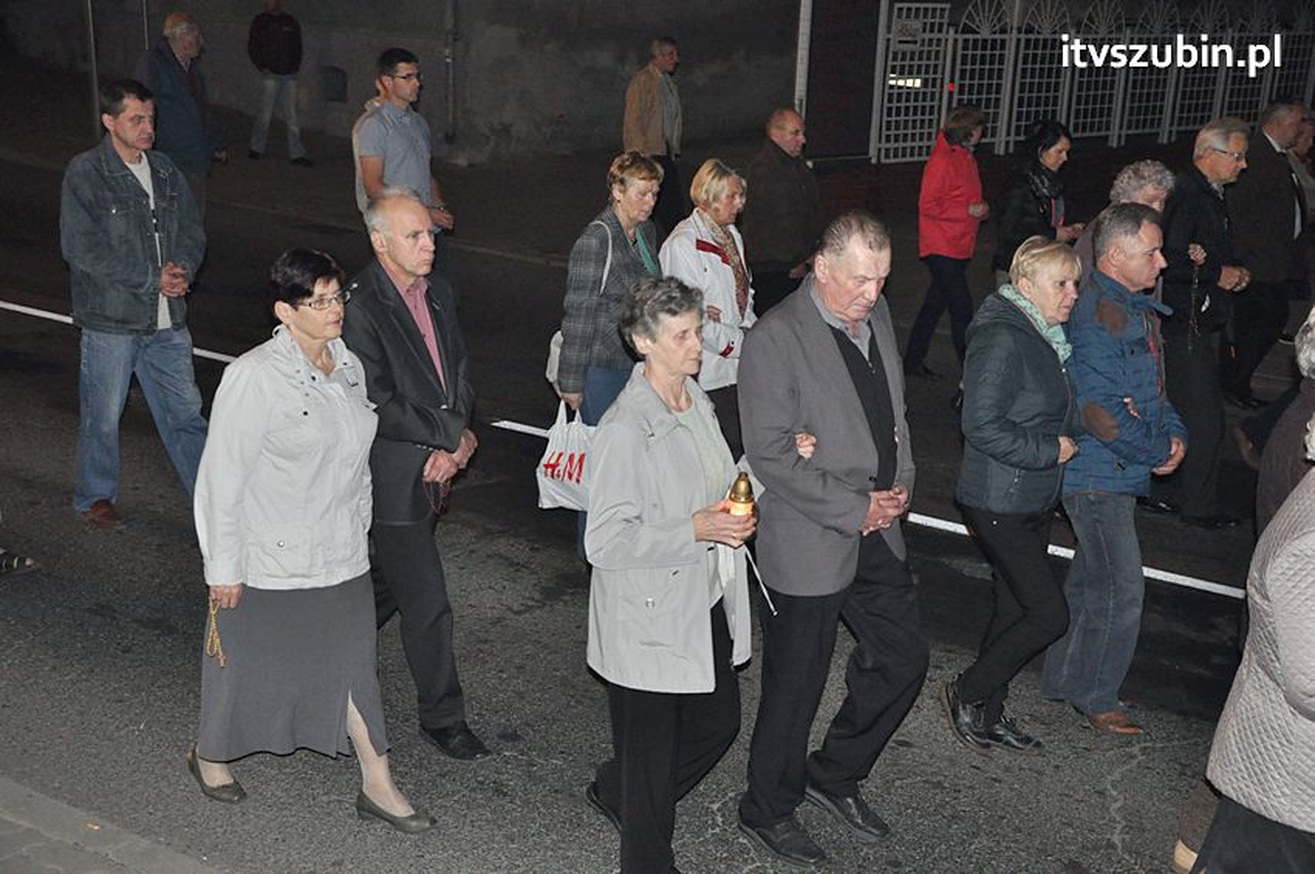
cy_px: 437
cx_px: 658
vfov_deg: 28.0
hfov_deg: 41.1
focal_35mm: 48
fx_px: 1752
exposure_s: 1/60
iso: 2000
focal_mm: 32
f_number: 5
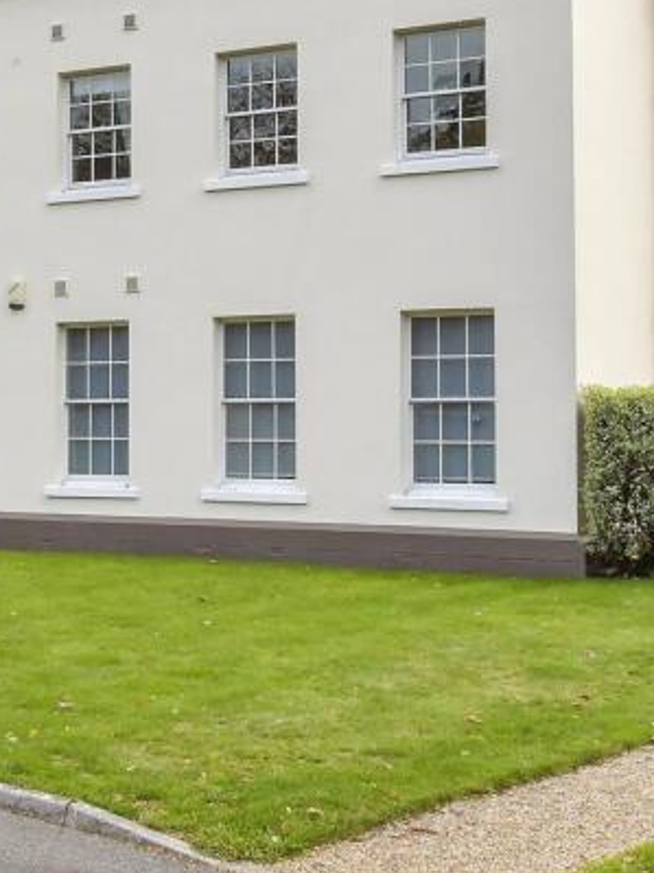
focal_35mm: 74
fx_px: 1865
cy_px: 137
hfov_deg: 19.1
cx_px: -61
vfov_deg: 25.7
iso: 500
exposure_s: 1/200
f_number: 13
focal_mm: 20
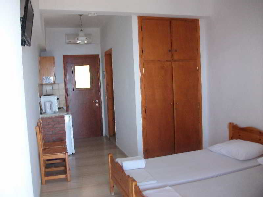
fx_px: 243
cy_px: 98
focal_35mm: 32
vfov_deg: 44.2
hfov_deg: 56.8
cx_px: 132
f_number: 2.9
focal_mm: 5.7
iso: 150
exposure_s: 1/40
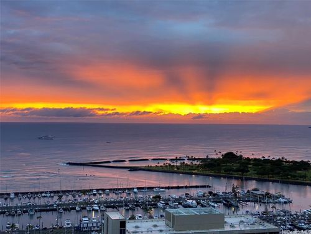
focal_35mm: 52
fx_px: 467
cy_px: 117
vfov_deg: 28.0
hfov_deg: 36.8
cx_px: 156
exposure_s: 1/60
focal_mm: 6
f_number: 2
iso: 125
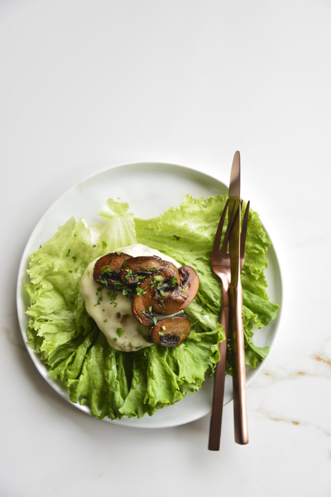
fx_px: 965
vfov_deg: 28.8
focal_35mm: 70
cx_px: 166
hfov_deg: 19.5
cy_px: 248
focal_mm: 70
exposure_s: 1/50
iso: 500
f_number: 5.6
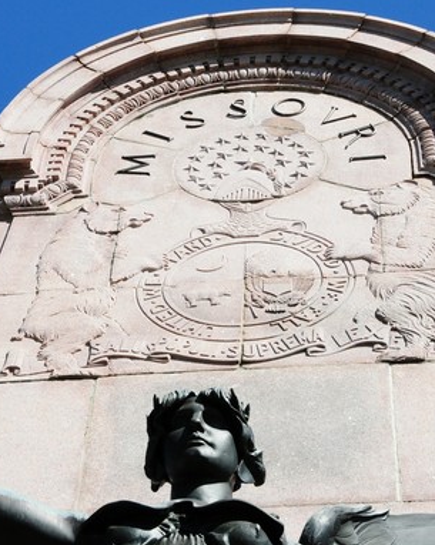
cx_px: 185
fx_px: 2127
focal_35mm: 132
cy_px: 256
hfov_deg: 11.7
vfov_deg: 14.6
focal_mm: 56
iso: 1000
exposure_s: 1/1000
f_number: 13
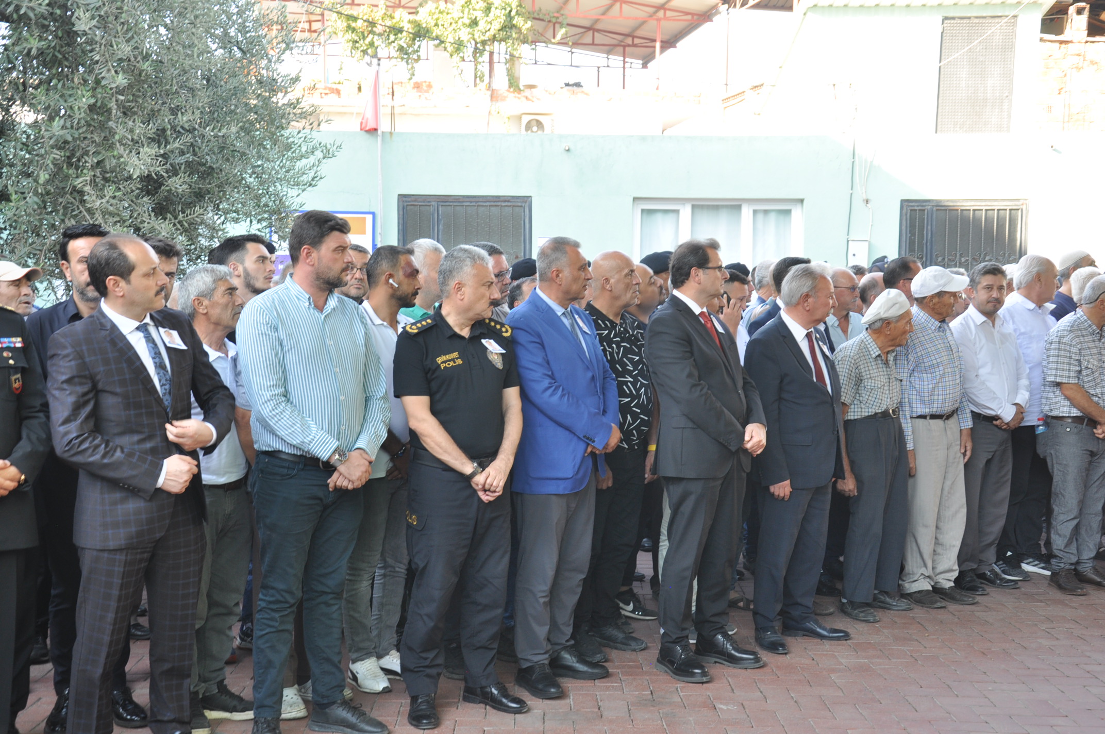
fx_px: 1472
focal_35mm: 48
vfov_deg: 28.0
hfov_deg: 41.2
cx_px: 552
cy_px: 367
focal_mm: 32
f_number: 5.6
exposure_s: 1/40
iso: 200
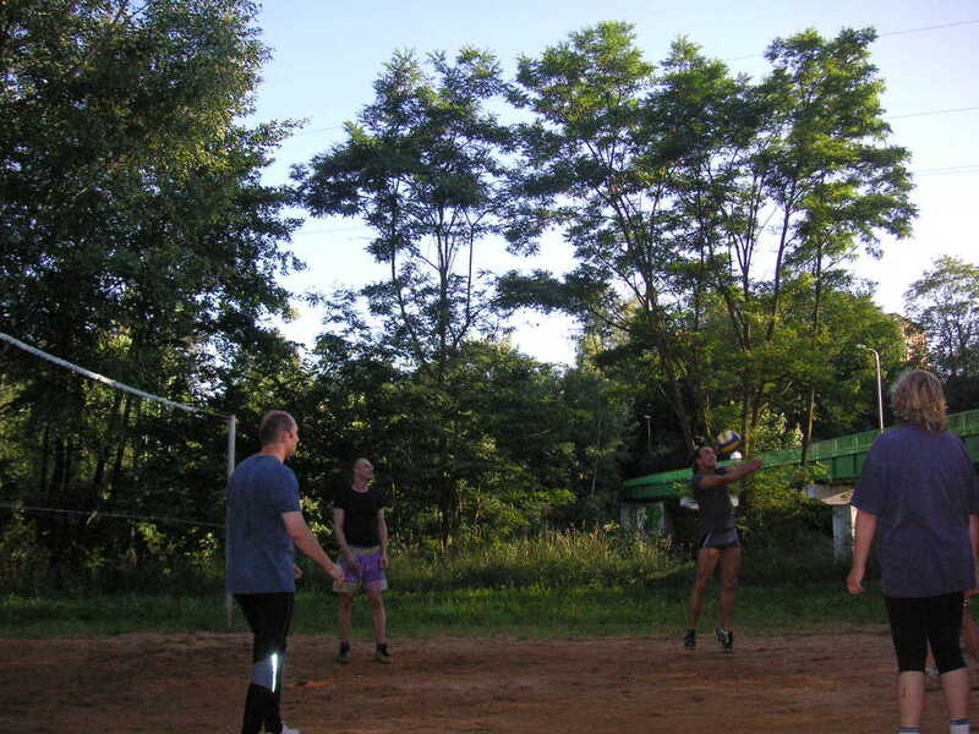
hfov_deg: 50.1
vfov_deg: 38.7
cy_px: 367
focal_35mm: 37
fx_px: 1046
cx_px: 490
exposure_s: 1/750
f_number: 2.8
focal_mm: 6.1
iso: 160
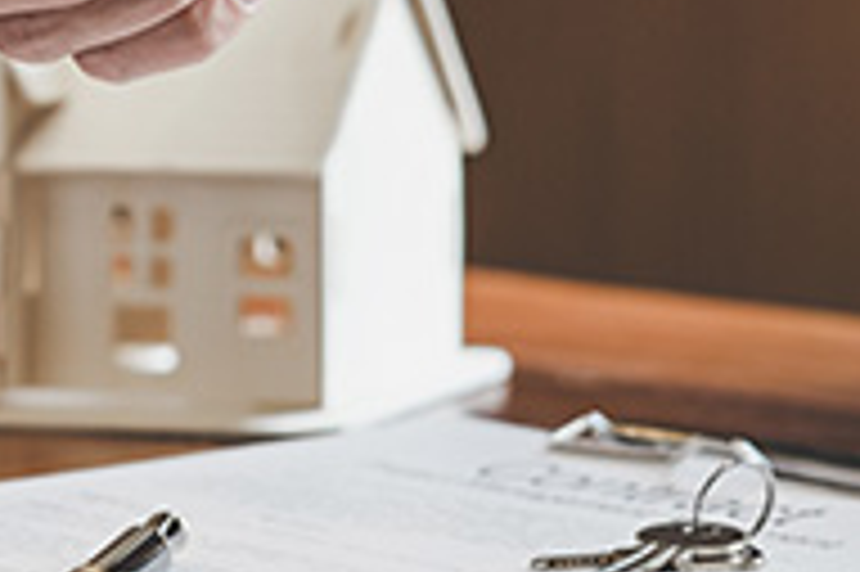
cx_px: 72
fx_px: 3652
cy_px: -2
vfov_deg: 8.9
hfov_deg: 13.3
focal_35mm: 153
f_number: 2.8
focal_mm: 35
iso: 400
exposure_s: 1/100
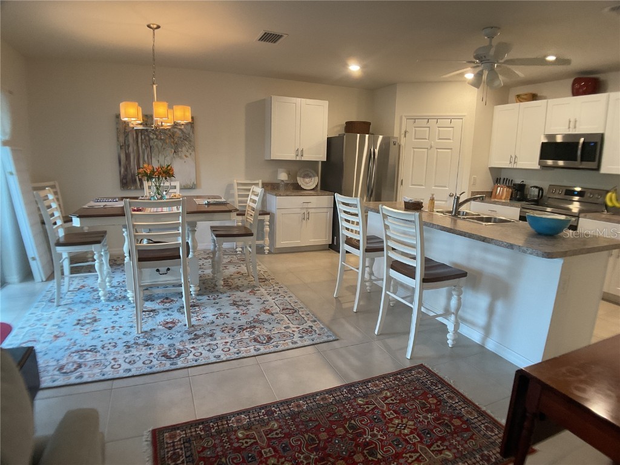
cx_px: 310
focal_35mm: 29
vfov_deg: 48.2
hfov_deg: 61.7
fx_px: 519
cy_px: 232
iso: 125
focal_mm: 3
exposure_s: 1/60
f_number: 1.8
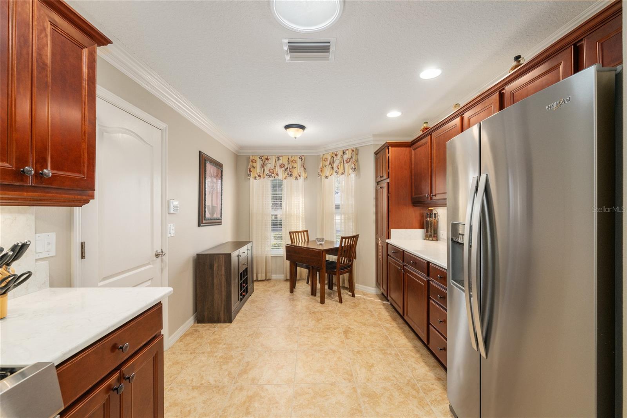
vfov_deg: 81.2
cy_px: 209
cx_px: 314
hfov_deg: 104.3
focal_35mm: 14
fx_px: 244
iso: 500
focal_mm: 14
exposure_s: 1/25
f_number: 8
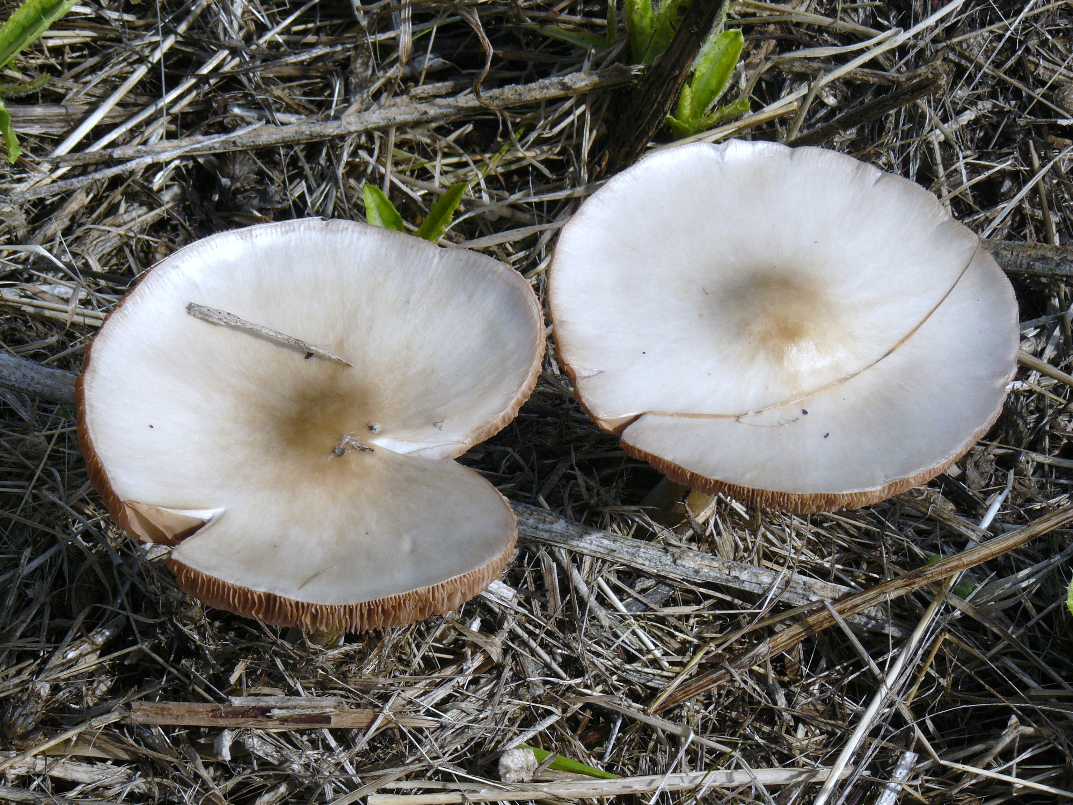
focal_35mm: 122
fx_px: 3782
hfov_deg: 16.1
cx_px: 536
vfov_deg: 12.1
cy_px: 402
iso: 100
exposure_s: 1/500
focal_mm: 20.3
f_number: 6.3
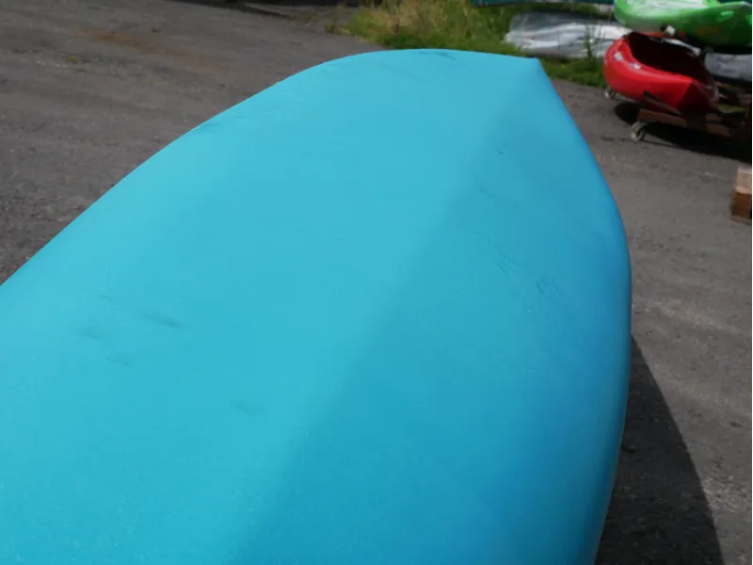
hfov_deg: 33.2
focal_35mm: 58
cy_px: 282
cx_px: 376
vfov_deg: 25.2
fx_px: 1262
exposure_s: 1/500
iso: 200
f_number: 11
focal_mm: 29
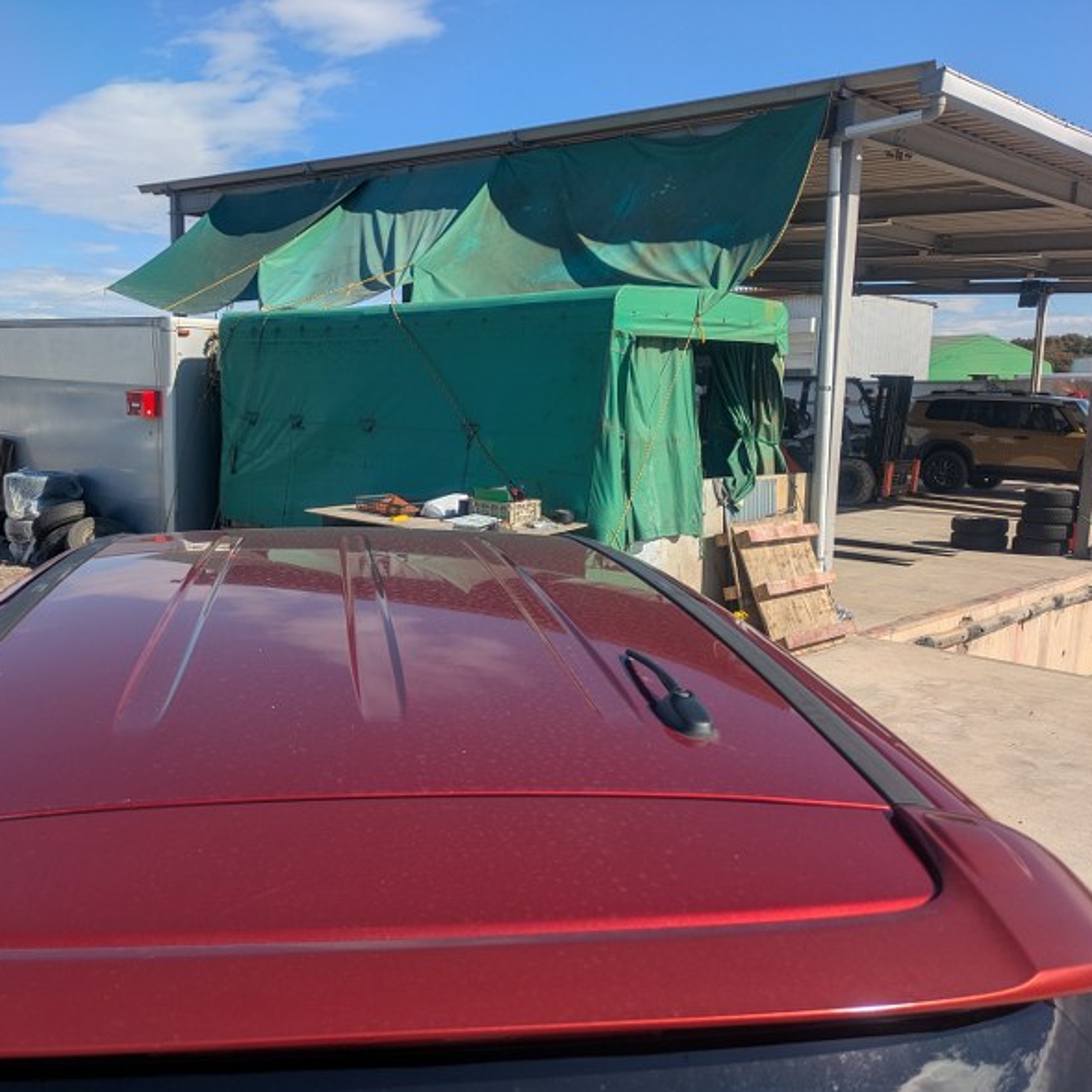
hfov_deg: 53.5
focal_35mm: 30
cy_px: 552
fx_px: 1071
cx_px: 420
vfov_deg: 54.0
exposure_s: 1/2155
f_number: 1.89
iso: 45
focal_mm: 5.43
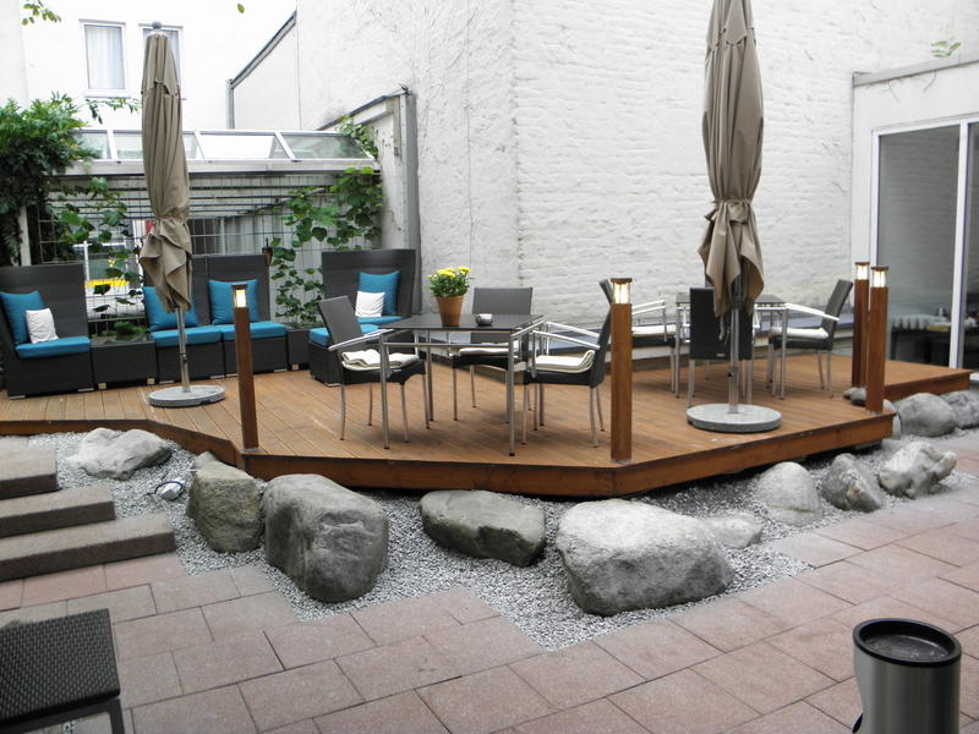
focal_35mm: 28
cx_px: 490
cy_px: 367
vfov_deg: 49.7
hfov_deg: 63.4
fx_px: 792
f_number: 7
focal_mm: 5
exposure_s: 1/30
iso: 100
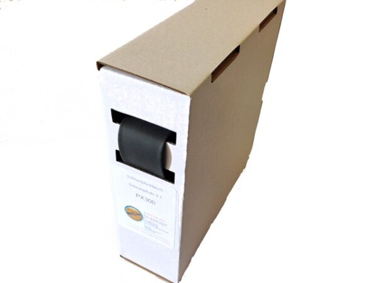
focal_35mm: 33
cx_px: 188
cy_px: 142
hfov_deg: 55.4
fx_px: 359
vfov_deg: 42.9
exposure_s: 1/30
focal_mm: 4.12
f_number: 2.4
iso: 50
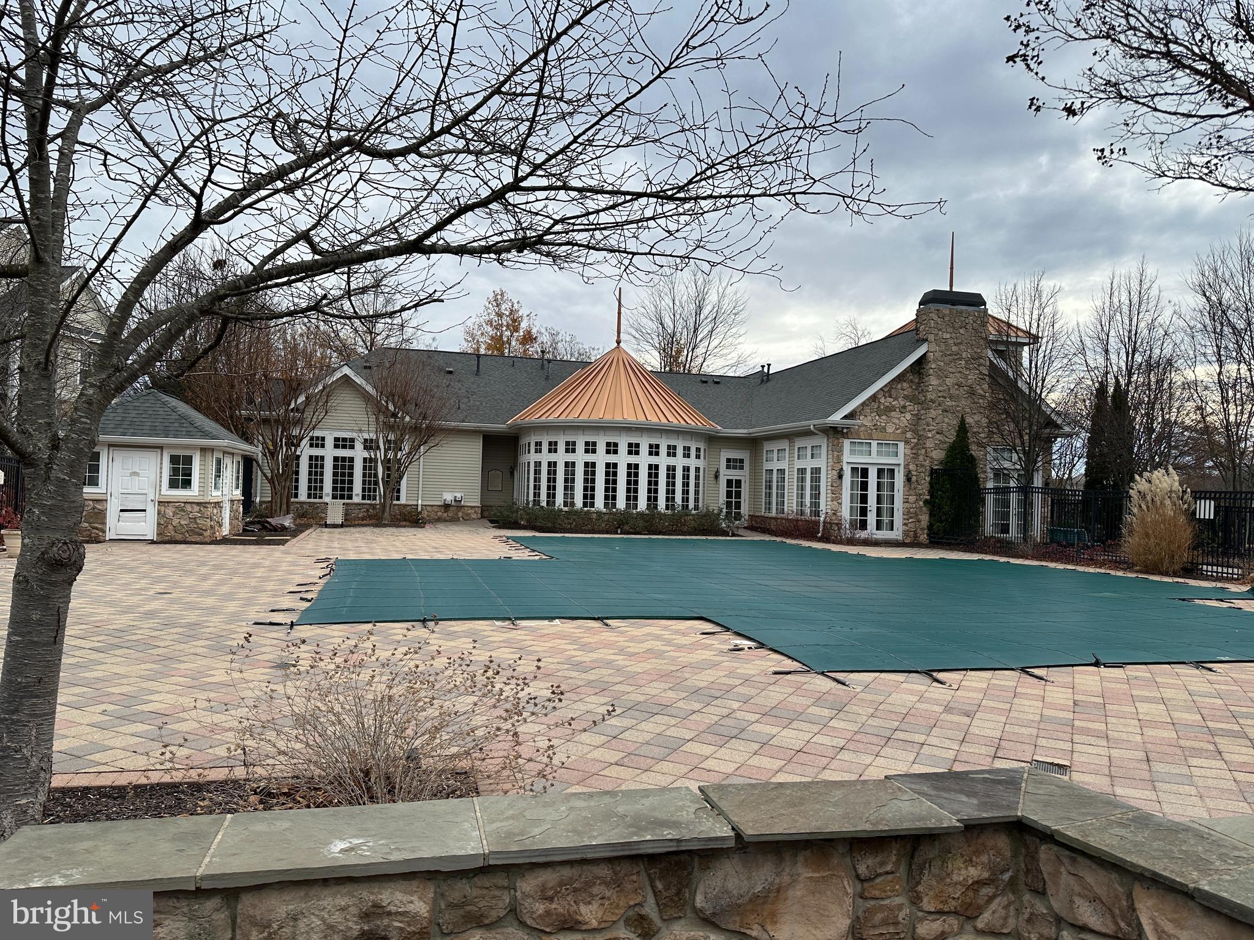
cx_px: 627
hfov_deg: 71.6
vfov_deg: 56.8
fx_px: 869
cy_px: 470
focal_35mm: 24
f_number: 1.78
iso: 80
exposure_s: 1/2299
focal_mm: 6.86
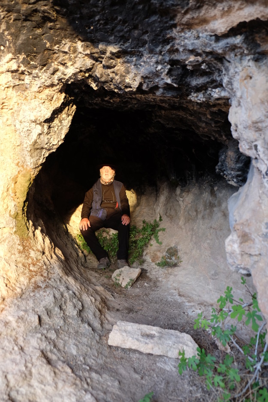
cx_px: 134
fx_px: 346
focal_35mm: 31
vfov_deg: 60.3
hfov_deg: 42.3
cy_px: 201
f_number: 3.2
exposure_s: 1/60
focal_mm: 20.5
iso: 400
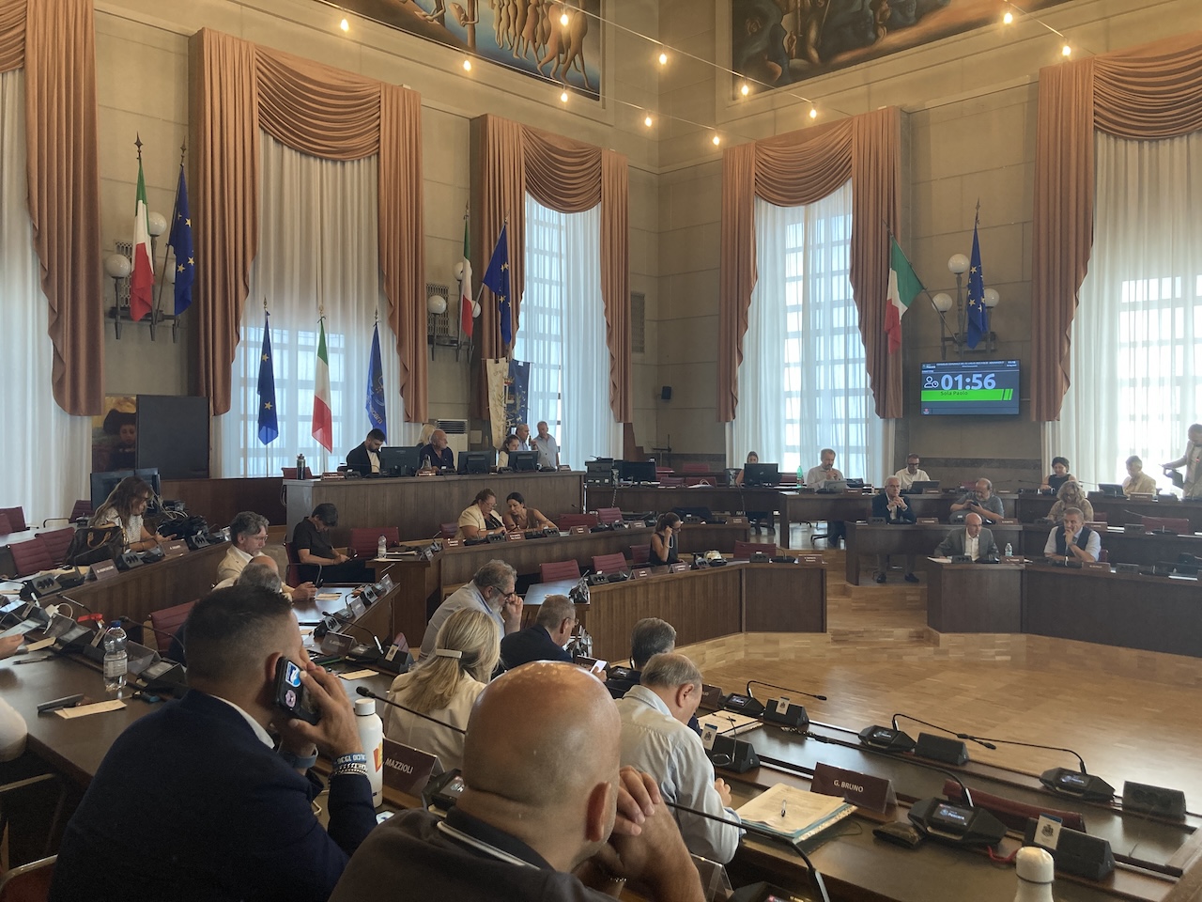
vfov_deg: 49.7
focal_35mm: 28
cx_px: 601
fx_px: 972
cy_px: 451
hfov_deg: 63.4
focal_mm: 3.99
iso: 100
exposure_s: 1/60
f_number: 1.8
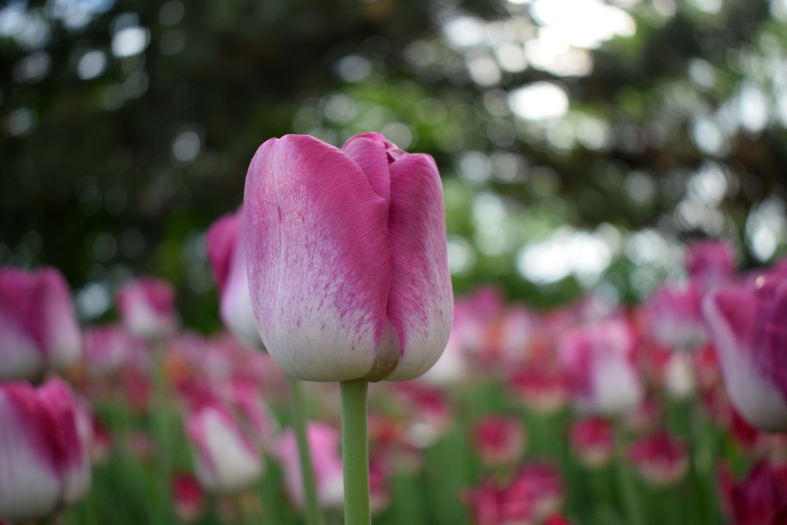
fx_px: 853
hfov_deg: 49.6
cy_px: 262
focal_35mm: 39
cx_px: 394
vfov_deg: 34.2
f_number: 4
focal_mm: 26
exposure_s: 1/750
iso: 800
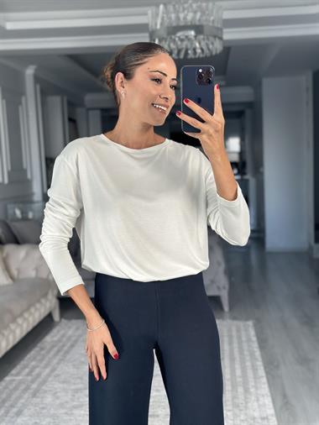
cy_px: 212
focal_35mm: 48
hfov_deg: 30.3
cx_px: 160
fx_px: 589
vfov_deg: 39.6
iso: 80
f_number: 1.78
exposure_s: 1/183
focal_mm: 6.86
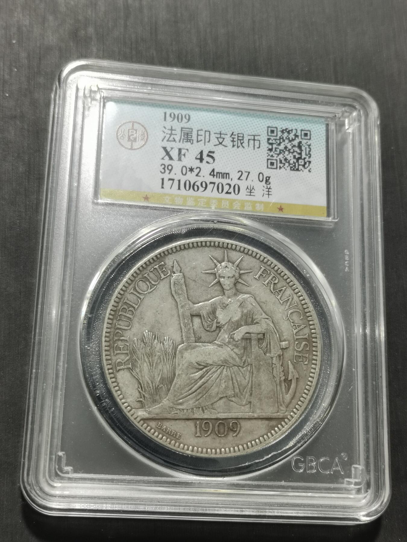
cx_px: 204
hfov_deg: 26.6
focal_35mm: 55
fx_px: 862
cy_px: 271
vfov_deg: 34.9
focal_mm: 5.58
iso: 100
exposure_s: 1/100
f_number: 1.8
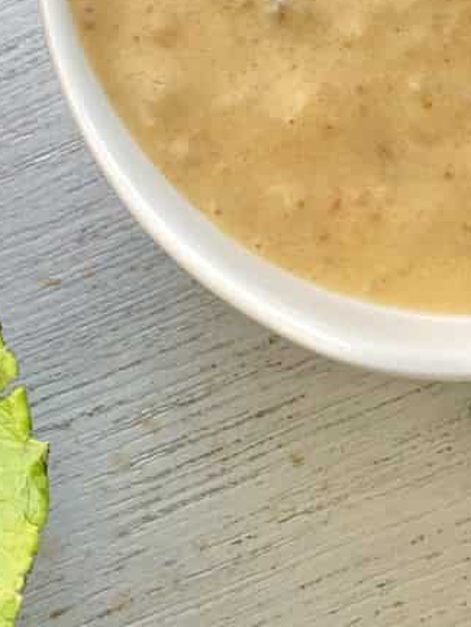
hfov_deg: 15.3
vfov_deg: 19.9
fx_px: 1741
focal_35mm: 96
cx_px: 96
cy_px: 25
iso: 80
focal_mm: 4.2
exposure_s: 1/121
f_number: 1.8
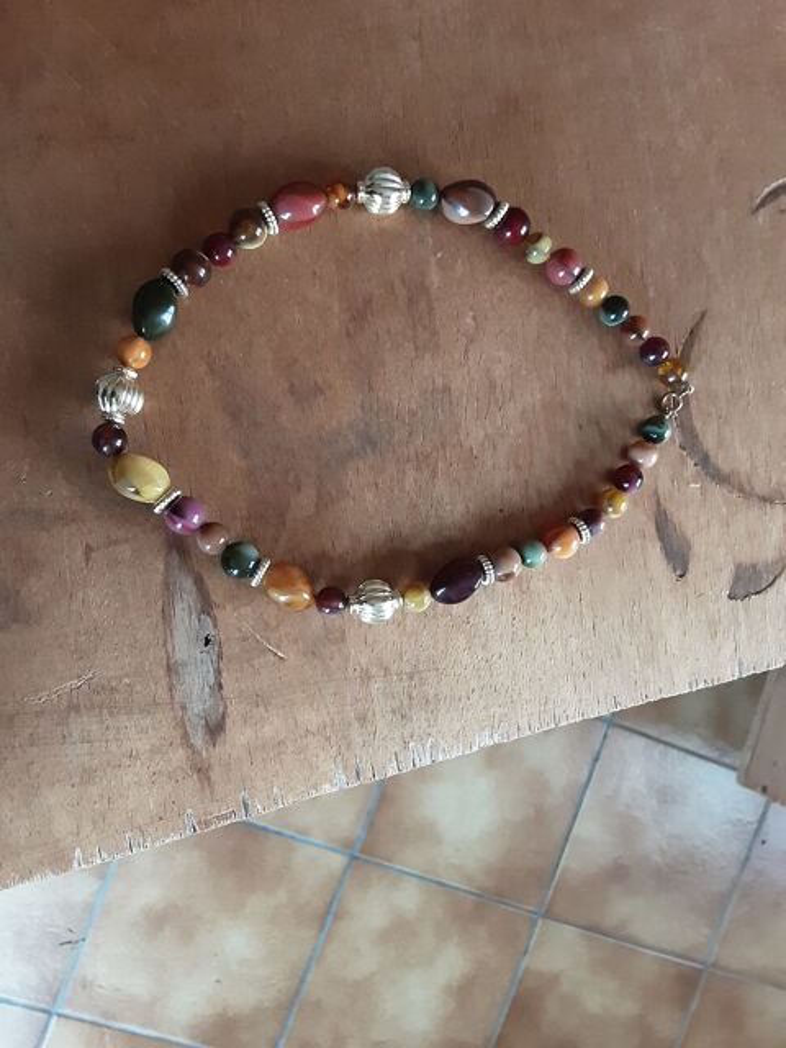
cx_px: 393
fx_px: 848
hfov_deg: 49.7
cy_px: 524
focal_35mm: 28
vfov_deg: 63.4
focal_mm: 2.9
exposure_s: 1/25
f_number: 1.9
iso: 250
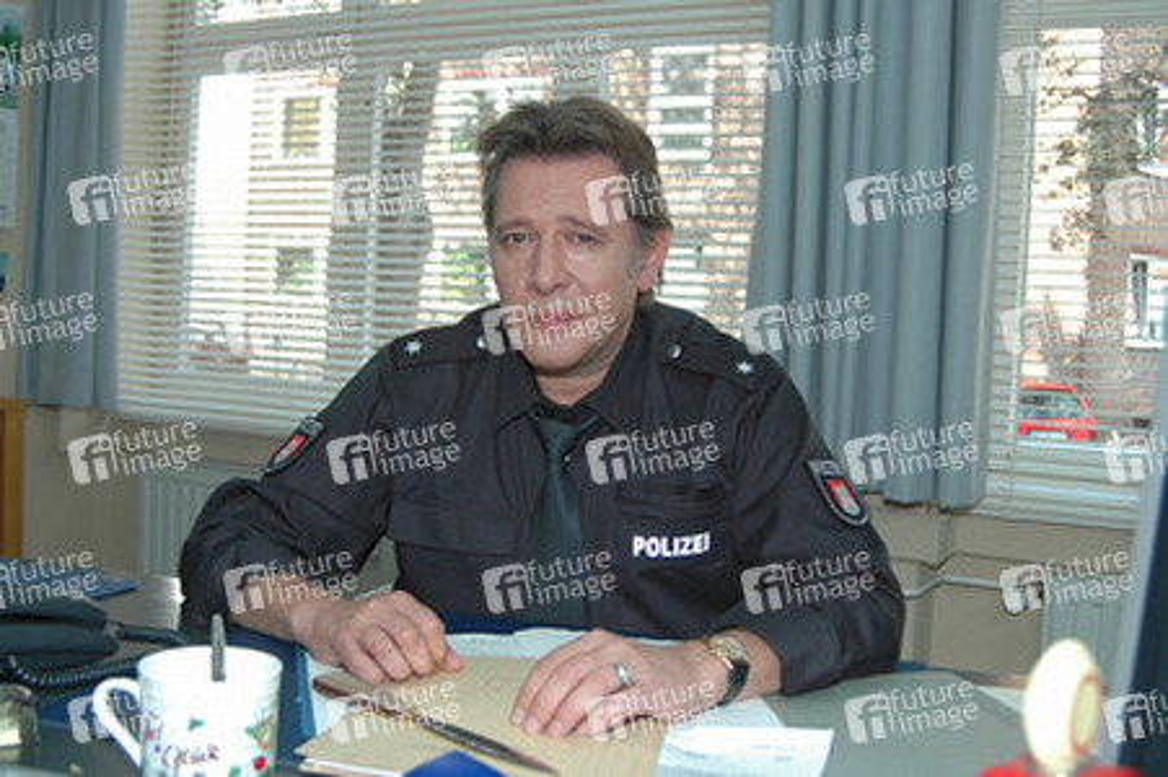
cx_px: 584
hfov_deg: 45.0
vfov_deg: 30.8
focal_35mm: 44
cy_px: 388
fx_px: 1410
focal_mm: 29
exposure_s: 1/125
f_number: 5.6
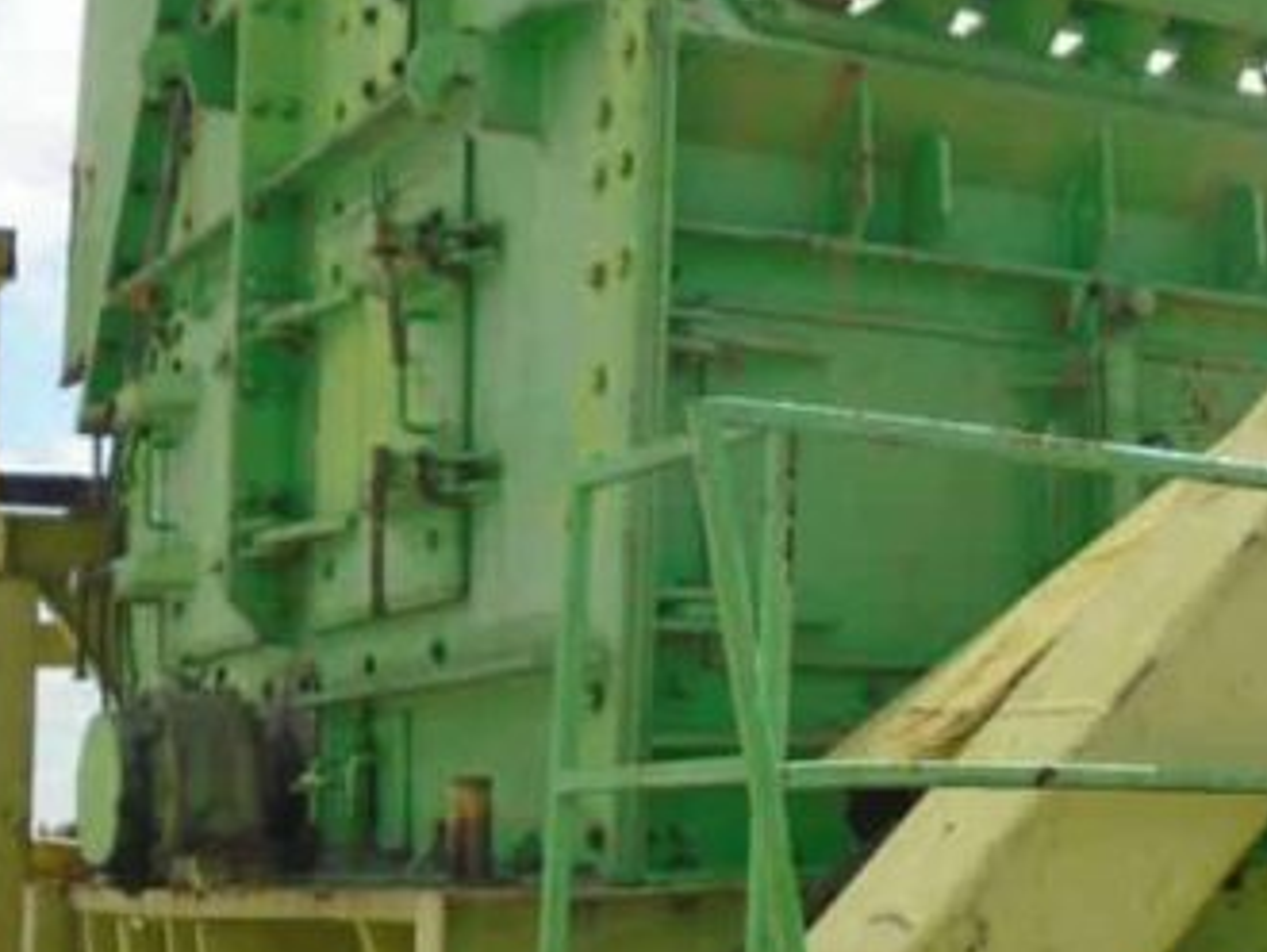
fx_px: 2308
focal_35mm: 63
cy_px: 434
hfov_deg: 30.4
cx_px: 868
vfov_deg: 23.3
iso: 100
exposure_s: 1/160
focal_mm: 4.6
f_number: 8
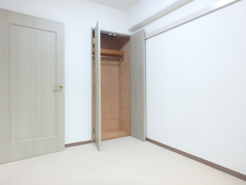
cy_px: 90
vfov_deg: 61.1
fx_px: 156
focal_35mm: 22
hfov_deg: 76.4
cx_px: 119
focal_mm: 3.7
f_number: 3.5
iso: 500
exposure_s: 1/30
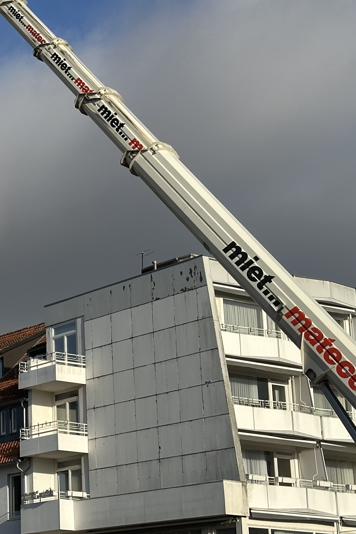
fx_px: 1439
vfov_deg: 21.0
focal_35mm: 97
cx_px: -63
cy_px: 247
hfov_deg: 13.7
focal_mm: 6.86
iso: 64
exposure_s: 1/5263
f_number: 1.78
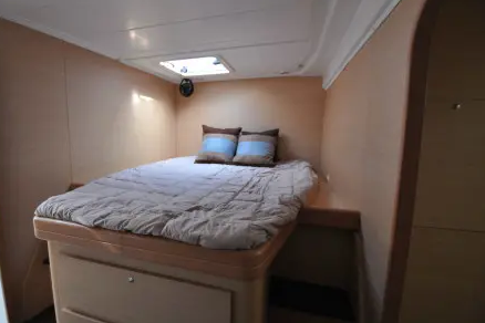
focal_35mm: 16
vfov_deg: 73.7
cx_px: 227
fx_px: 216
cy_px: 163
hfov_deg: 96.6
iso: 800
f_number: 3.5
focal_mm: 10
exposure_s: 1/80
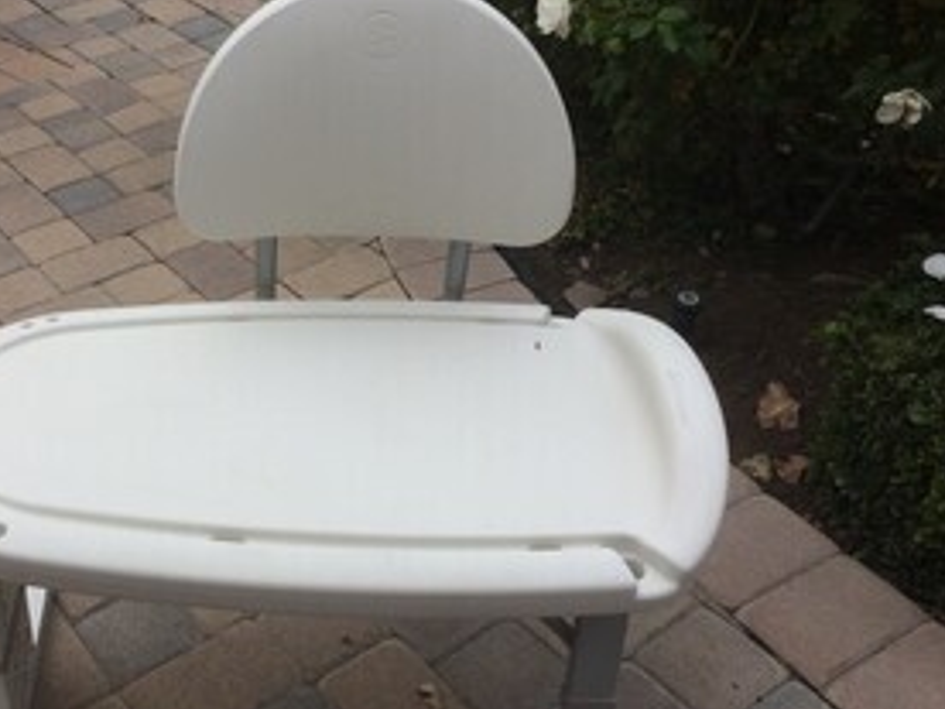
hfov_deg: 43.9
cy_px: 401
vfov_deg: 34.3
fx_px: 1147
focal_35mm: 42
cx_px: 288
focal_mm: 4.15
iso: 32
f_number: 2.2
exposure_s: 1/209
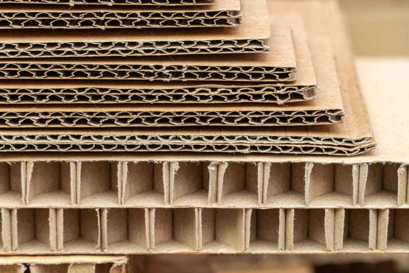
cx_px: 204
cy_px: 136
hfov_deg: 13.7
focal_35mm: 150
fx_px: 1704
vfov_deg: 9.2
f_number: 7.1
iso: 320
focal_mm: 100
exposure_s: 1/100
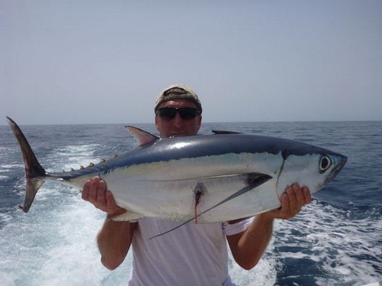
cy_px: 143
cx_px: 191
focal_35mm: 28
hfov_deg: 63.5
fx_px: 309
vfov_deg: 49.7
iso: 100
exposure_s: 1/250
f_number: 10
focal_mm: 4.9
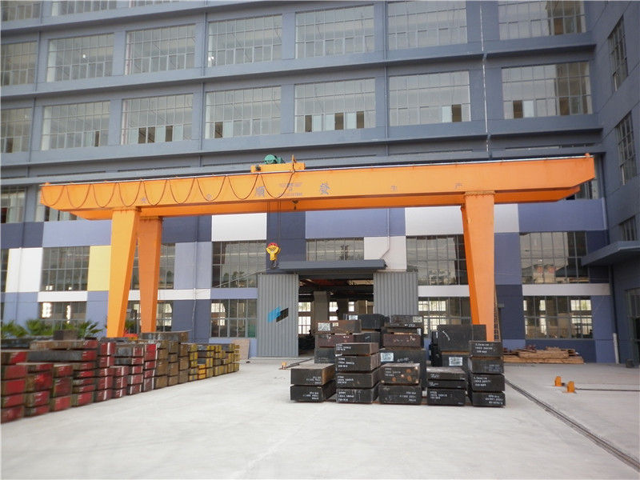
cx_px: 320
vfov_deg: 48.2
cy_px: 240
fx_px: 536
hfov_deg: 61.7
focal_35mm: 29
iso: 80
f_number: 2.8
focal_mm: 5.3
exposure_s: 1/200
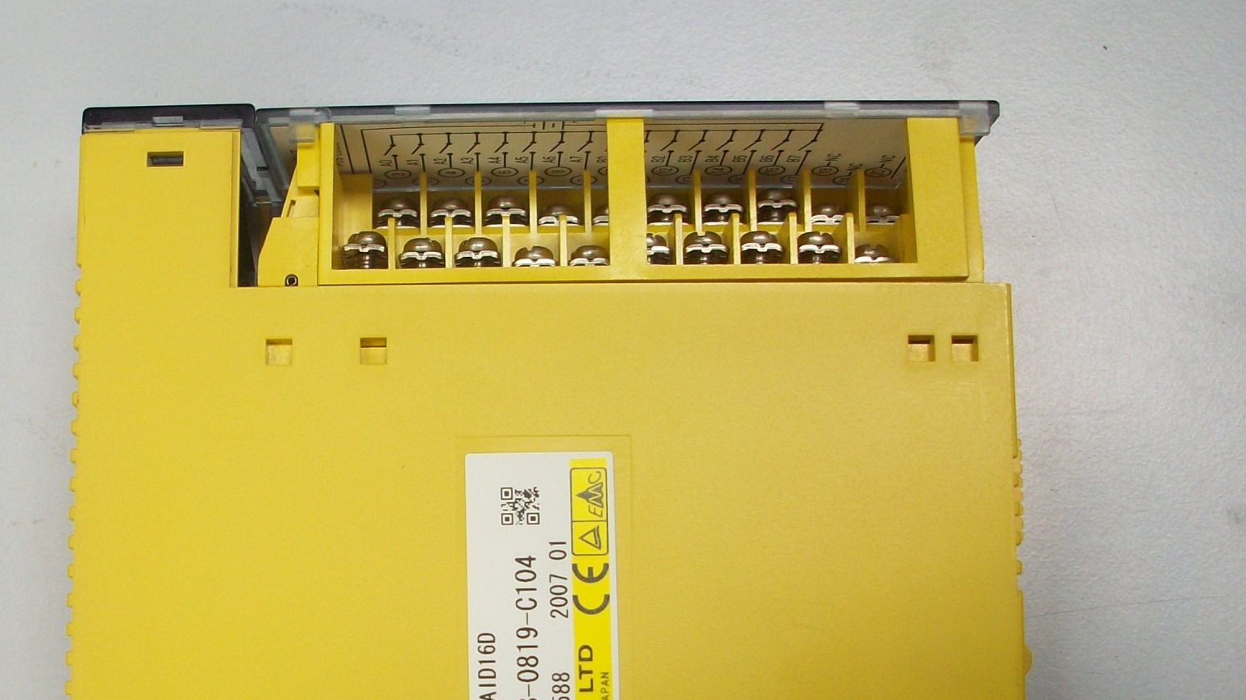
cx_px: 412
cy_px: 574
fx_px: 1652
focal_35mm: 50
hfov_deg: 40.8
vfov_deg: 23.5
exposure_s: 1/91
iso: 80
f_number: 2.8
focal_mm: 5.7
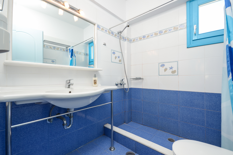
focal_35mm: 15
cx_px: 116
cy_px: 78
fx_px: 97
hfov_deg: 100.5
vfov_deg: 77.1
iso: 200
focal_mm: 10
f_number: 5.6
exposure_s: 1/60
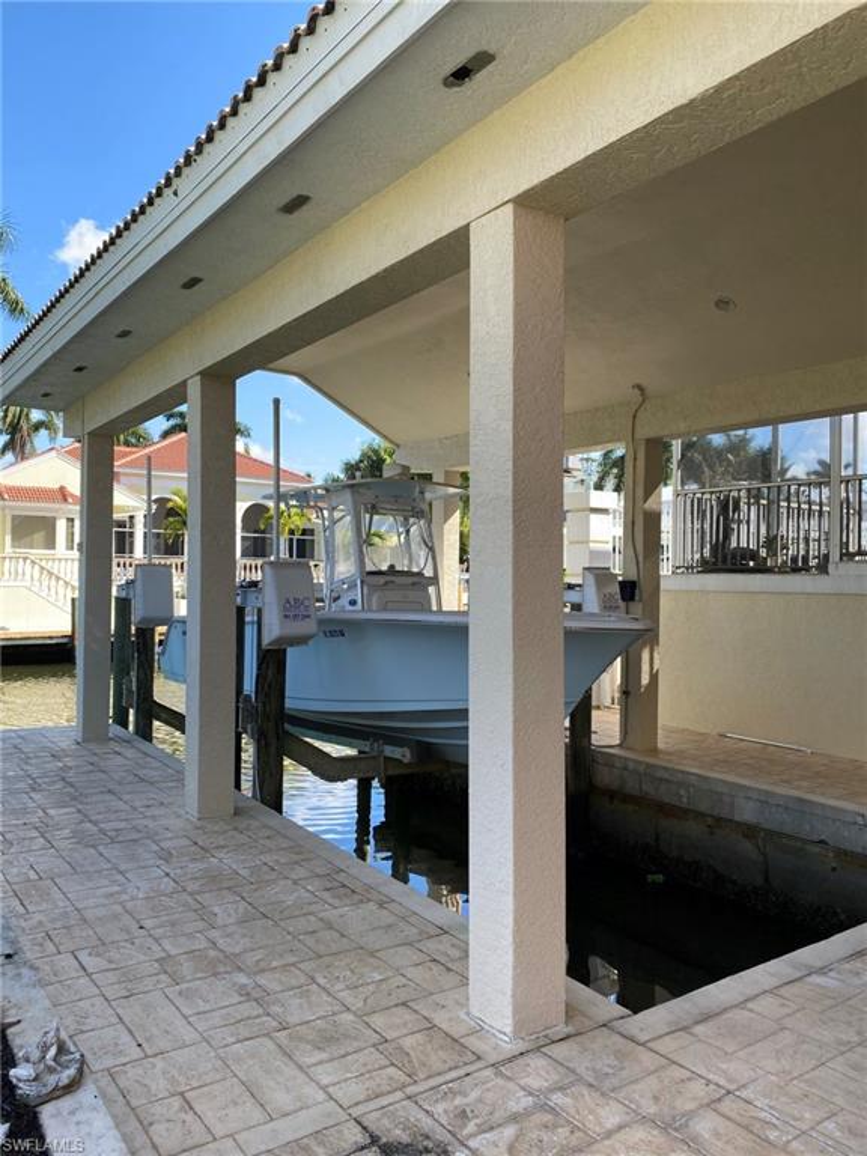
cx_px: 434
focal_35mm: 26
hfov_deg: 53.1
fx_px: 868
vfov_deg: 67.3
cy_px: 578
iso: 32
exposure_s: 1/658
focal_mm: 4.25
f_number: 1.8
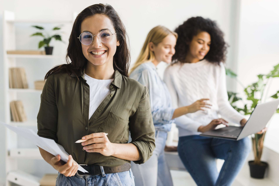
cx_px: 140
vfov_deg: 27.0
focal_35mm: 50
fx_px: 388
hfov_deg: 39.6
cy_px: 93
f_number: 2.8
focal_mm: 50
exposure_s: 1/200
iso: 320
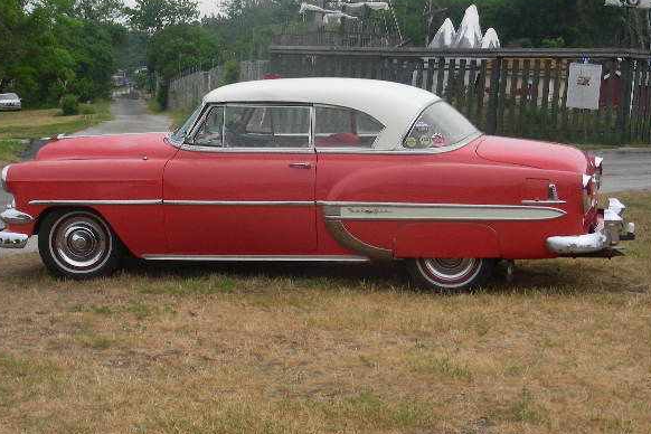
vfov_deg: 17.1
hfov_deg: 25.4
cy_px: 187
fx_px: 1447
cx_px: 308
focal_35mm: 80
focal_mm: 11.7
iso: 50
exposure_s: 1/120
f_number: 4
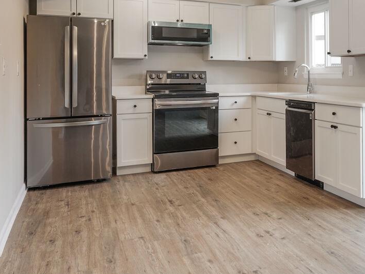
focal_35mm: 39
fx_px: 411
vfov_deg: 36.0
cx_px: 318
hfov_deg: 44.3
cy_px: 72
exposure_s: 1/4
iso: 400
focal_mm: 14
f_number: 8
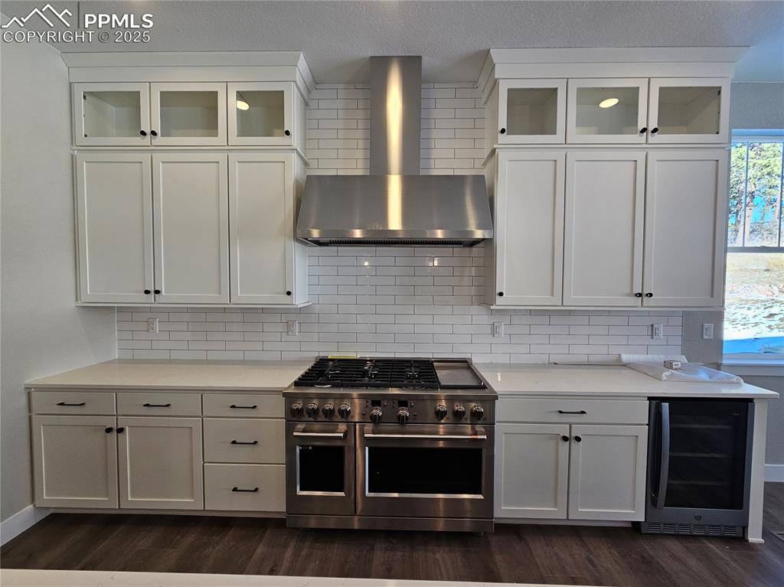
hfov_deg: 106.2
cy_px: 294
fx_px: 294
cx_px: 392
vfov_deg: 89.9
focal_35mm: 13
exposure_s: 1/120
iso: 80
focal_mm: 2.2
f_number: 2.2
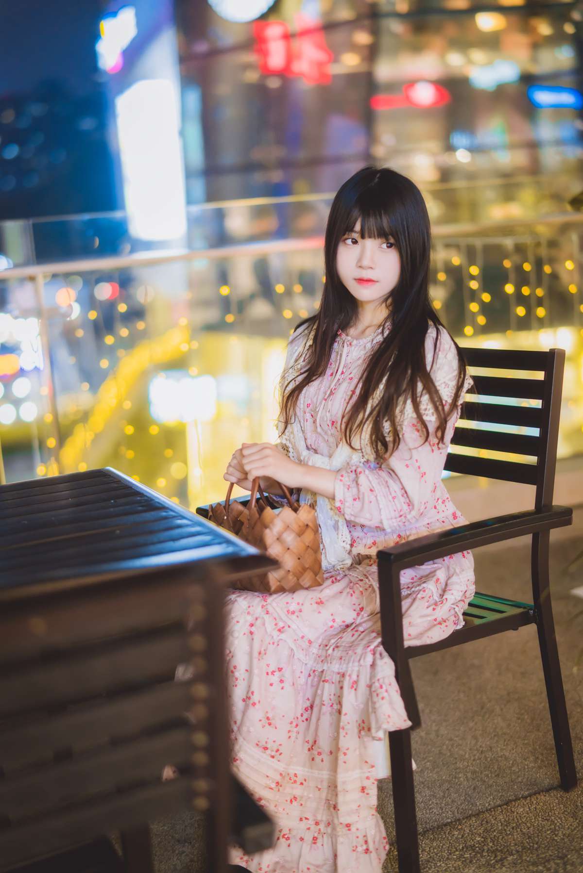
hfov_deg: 27.0
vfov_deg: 39.6
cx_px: 292
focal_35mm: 50
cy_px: 436
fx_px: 1214
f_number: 1.4
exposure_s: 1/100
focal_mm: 50
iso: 1600
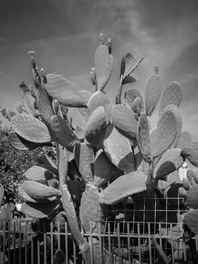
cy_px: 132
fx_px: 381
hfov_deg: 29.1
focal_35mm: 50
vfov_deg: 38.2
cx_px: 99
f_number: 1.2
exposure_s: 1/10000
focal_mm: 25
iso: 200
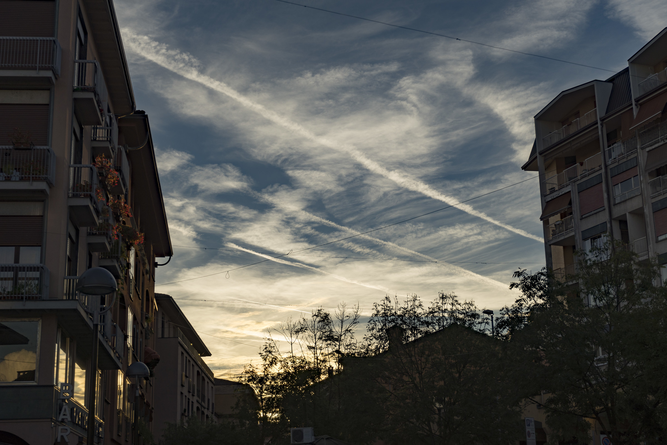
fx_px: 982
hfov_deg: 37.5
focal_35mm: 53
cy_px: 222
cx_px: 334
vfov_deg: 25.5
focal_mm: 53
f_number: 11
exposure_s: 1/250
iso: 100
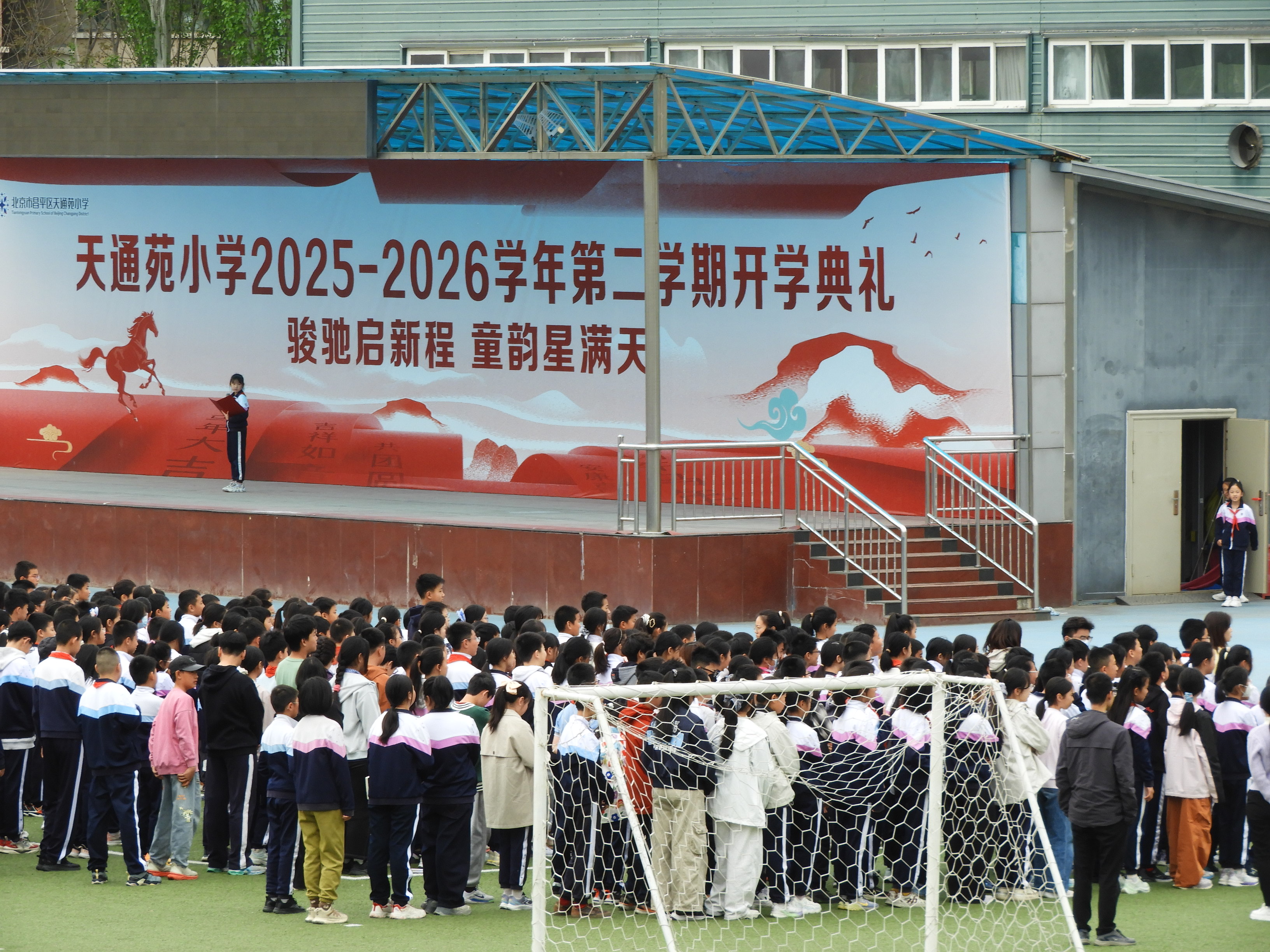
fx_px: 9172
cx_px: 635
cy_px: 476
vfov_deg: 5.9
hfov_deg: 7.9
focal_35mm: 250
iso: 100
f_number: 5.5
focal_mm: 44.8
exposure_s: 1/160
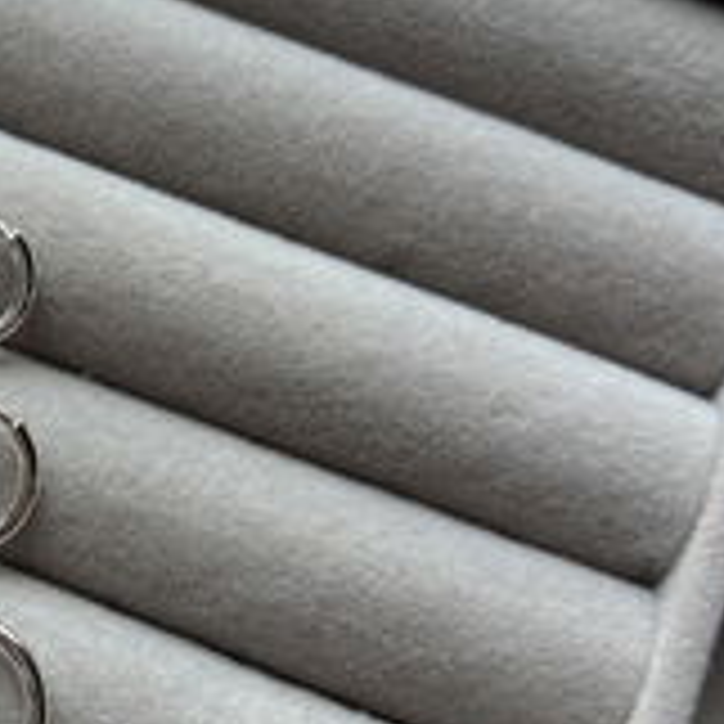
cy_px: 470
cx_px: -121
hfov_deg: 21.3
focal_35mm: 76
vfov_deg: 22.7
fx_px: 1798
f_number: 1.6
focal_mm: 5.96
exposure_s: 1/161
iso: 32
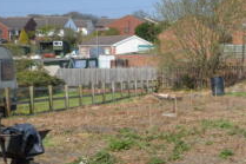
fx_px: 642
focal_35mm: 94
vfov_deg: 14.5
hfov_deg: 20.3
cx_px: 299
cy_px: 61
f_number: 8
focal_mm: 20
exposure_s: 1/250
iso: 100
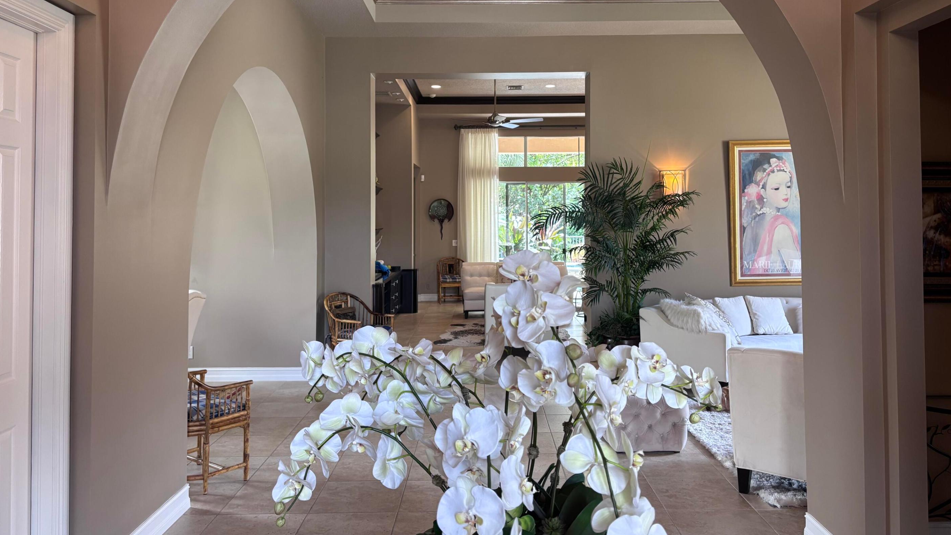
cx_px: 484
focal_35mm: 29
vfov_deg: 39.9
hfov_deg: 66.1
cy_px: 197
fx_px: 731
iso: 125
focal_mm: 5.96
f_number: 1.6
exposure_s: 1/60
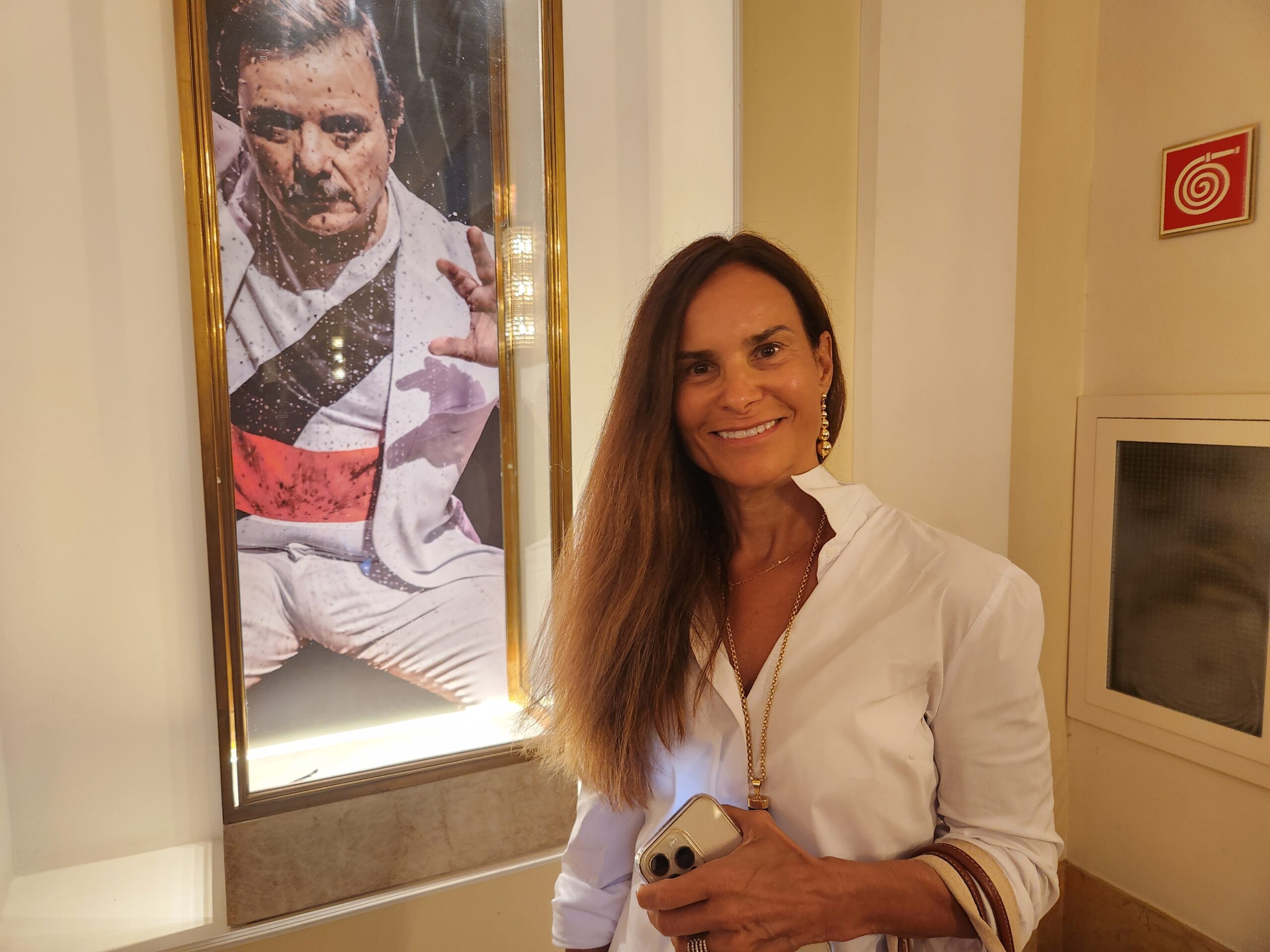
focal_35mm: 23
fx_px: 844
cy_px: 476
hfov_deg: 73.9
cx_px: 635
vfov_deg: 58.9
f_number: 1.8
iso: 640
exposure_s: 1/60
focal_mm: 5.4
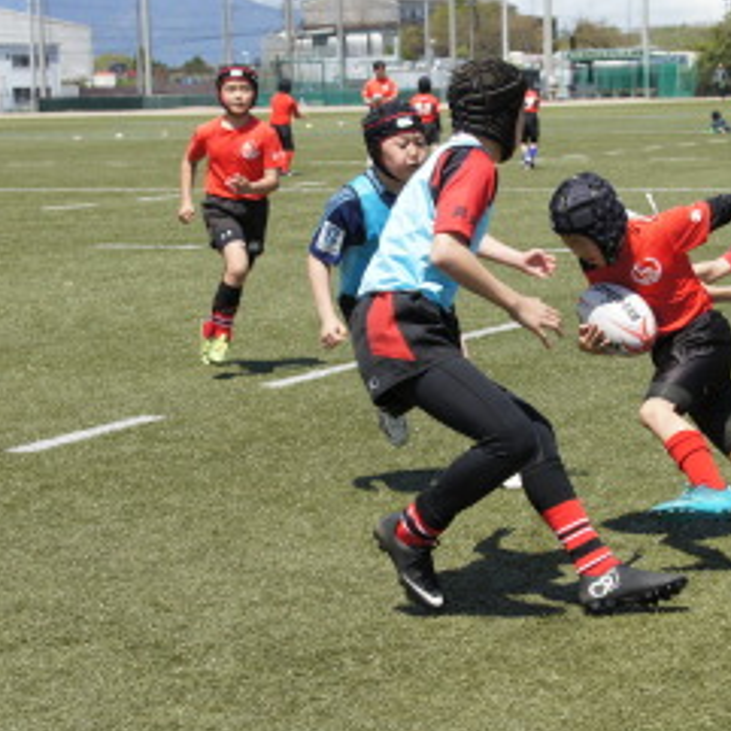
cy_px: 397
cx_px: 409
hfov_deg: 16.9
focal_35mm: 103
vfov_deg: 16.9
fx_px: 2458
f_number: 5.6
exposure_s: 1/1250
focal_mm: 39
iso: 400
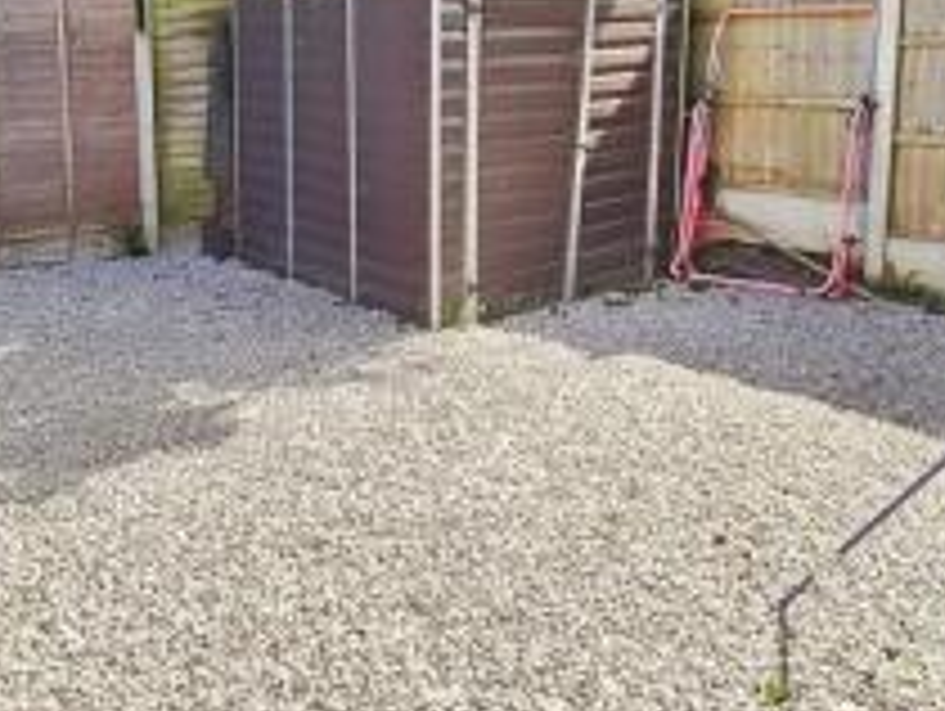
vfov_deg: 39.6
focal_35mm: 36
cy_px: 416
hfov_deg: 51.2
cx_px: 526
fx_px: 984
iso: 32
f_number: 2.2
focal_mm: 1.7
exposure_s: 1/426
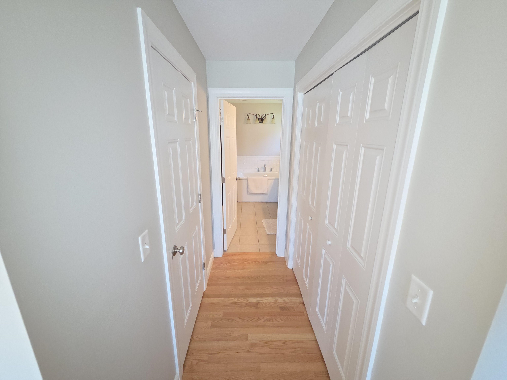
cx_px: 254
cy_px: 190
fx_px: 190
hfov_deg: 106.2
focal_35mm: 13
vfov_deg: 89.9
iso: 200
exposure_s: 1/60
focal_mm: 2.2
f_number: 2.2
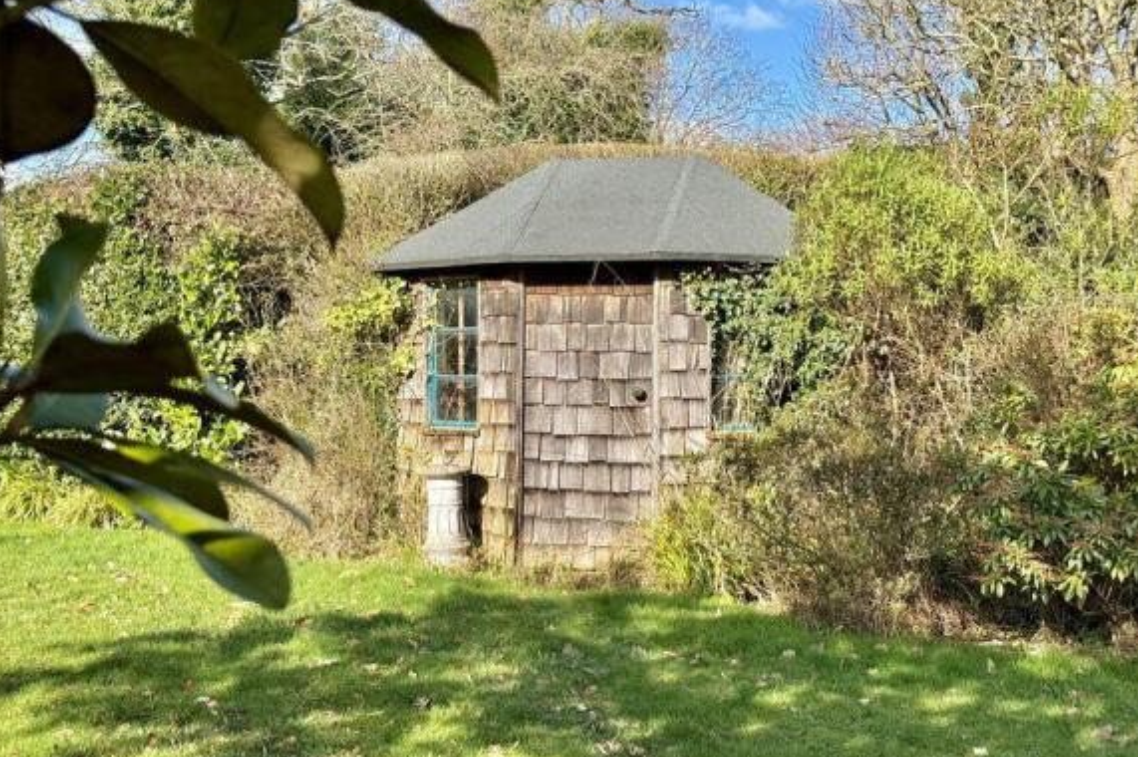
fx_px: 1611
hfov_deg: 38.9
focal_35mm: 51
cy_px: 409
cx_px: 569
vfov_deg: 26.4
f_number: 1.78
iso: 64
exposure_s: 1/2342
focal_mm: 6.76
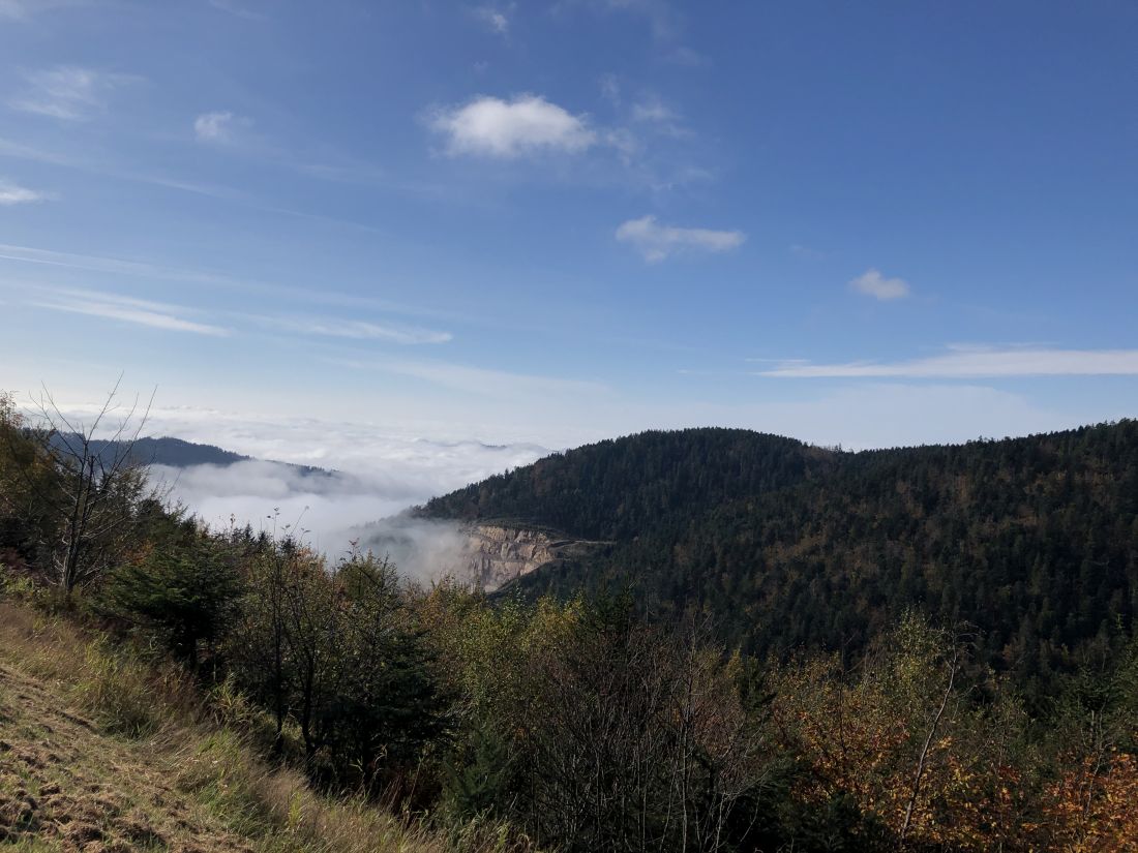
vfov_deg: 49.7
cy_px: 426
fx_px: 920
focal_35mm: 28
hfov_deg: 63.4
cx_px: 569
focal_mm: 3.99
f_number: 1.8
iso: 25
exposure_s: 1/6897
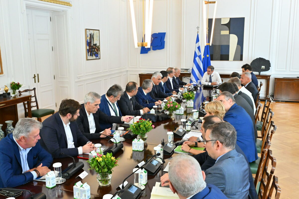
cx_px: 150
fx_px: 299
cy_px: 100
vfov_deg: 36.8
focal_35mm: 36
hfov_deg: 53.2
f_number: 6.3
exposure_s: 1/250
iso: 2500
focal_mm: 24
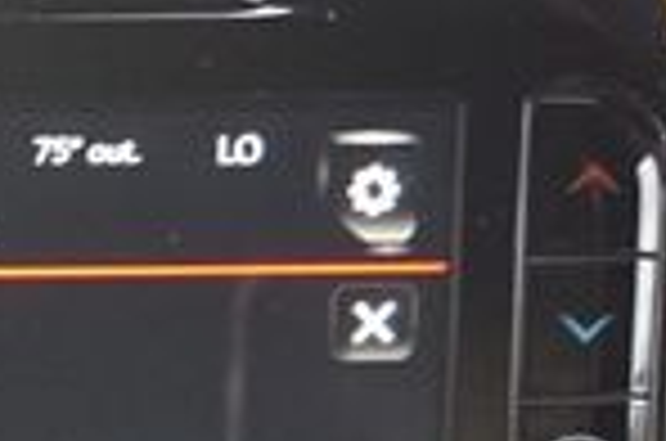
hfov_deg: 14.5
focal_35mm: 130
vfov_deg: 9.8
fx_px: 2400
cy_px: 882
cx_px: -392
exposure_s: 1/60
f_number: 4
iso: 1000
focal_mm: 20
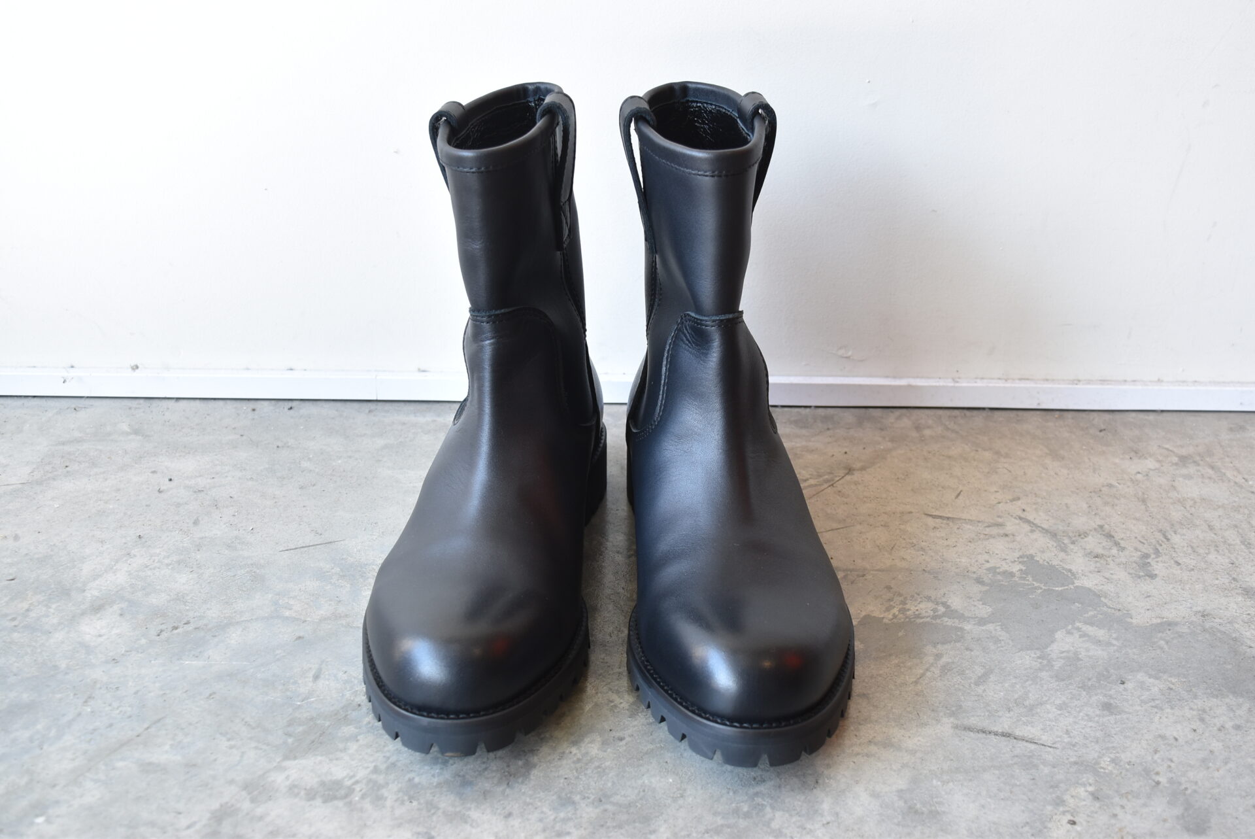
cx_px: 628
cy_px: 420
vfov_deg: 34.3
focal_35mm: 39
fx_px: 1360
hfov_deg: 49.5
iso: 400
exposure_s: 1/30
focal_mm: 26
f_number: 5.6
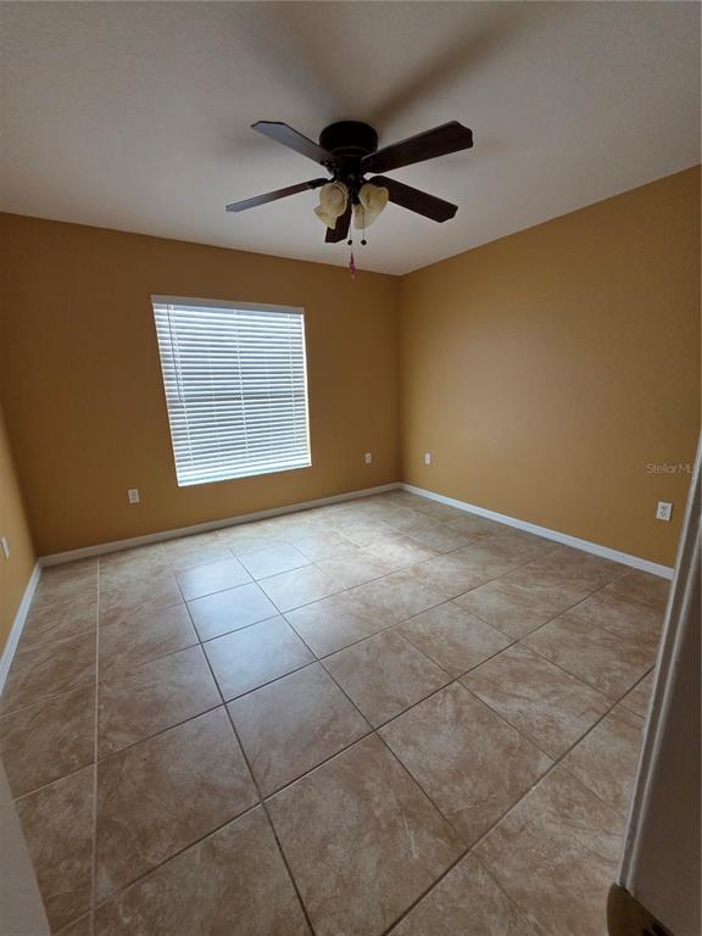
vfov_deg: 106.2
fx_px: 352
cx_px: 351
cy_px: 468
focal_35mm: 13
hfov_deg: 89.9
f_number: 1.9
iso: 160
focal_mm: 2.2
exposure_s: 1/359
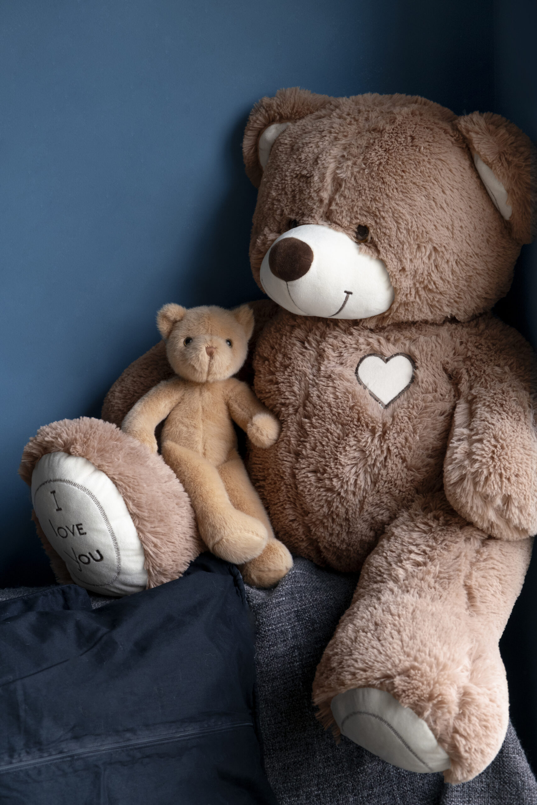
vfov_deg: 21.5
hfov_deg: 14.4
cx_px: 268
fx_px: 2125
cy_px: 402
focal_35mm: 95
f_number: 4.5
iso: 500
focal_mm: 63
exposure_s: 1/100
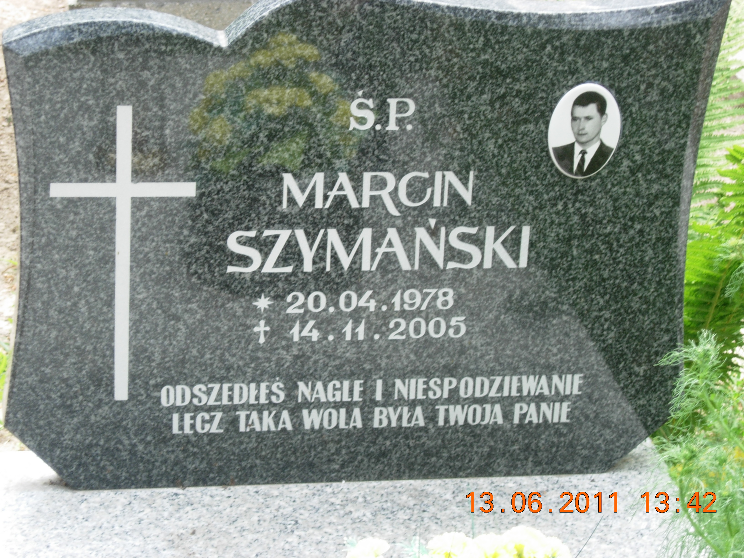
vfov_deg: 13.0
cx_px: 373
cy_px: 280
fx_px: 2450
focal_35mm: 114
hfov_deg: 17.3
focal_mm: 23.4
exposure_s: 1/102
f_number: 4.9
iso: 64
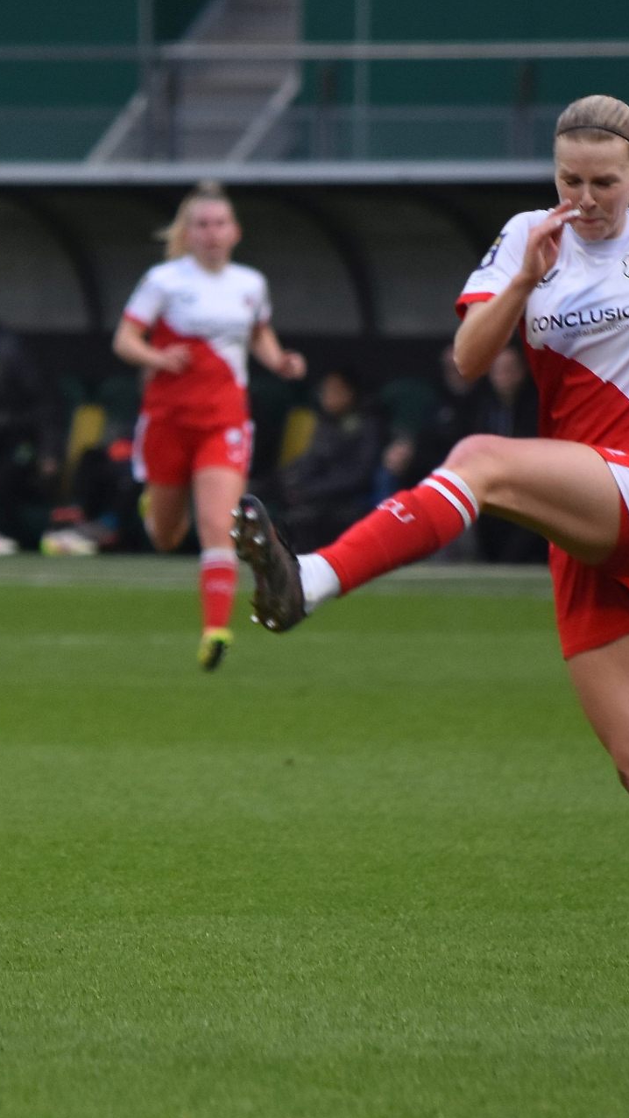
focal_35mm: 449
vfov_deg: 4.8
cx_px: 169
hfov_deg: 2.7
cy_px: 559
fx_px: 13318
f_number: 3.2
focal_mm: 190
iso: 800
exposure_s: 1/800
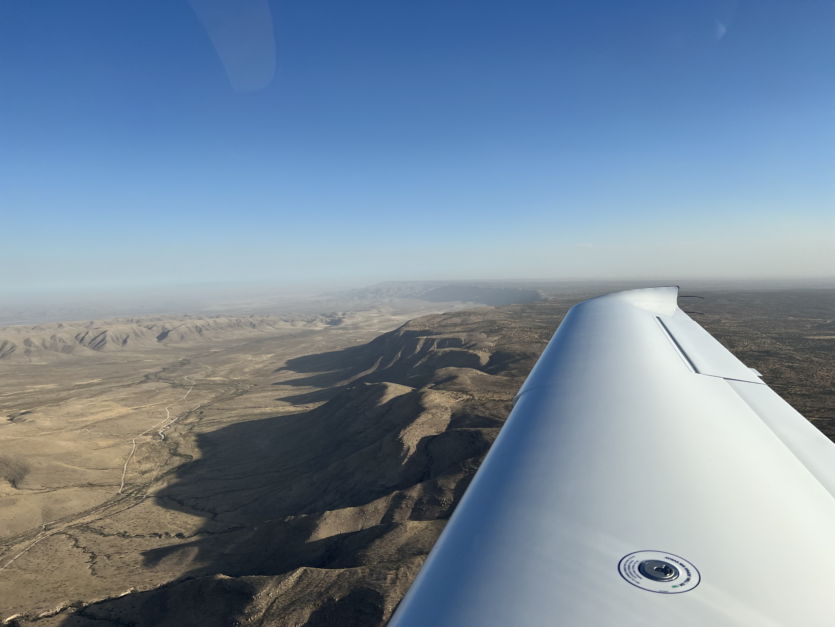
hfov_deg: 67.3
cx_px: 418
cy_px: 314
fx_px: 627
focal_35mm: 26
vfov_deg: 53.1
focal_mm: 5.7
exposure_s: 1/3968
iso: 50
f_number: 1.5
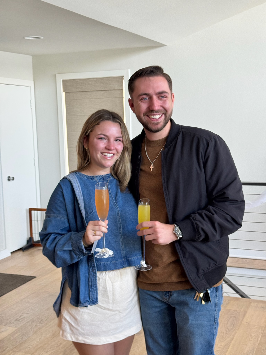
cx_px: 133
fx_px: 492
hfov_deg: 30.3
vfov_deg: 39.7
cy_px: 178
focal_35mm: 48
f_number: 1.78
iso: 100
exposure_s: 1/60
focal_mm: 6.76
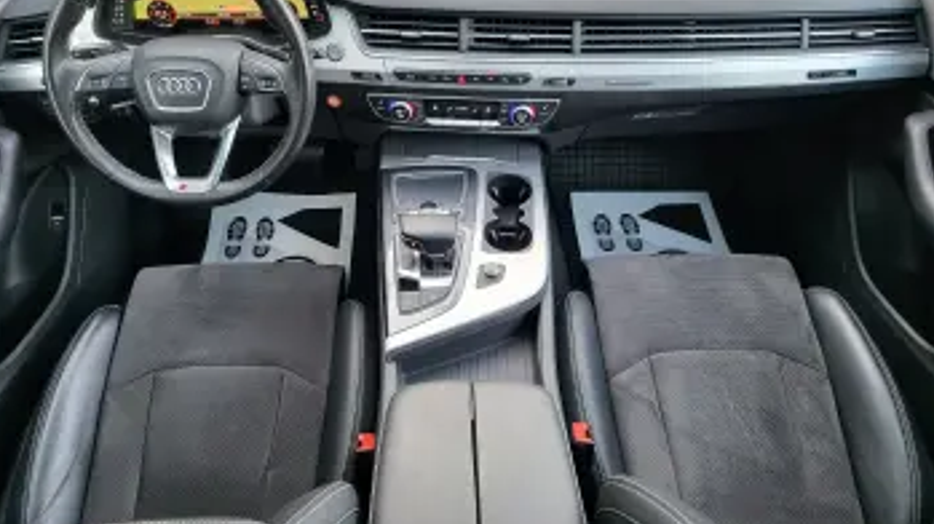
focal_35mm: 27
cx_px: 455
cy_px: 217
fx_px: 668
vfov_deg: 42.7
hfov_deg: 69.9
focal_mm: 5
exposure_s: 1/100
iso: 250
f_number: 1.8
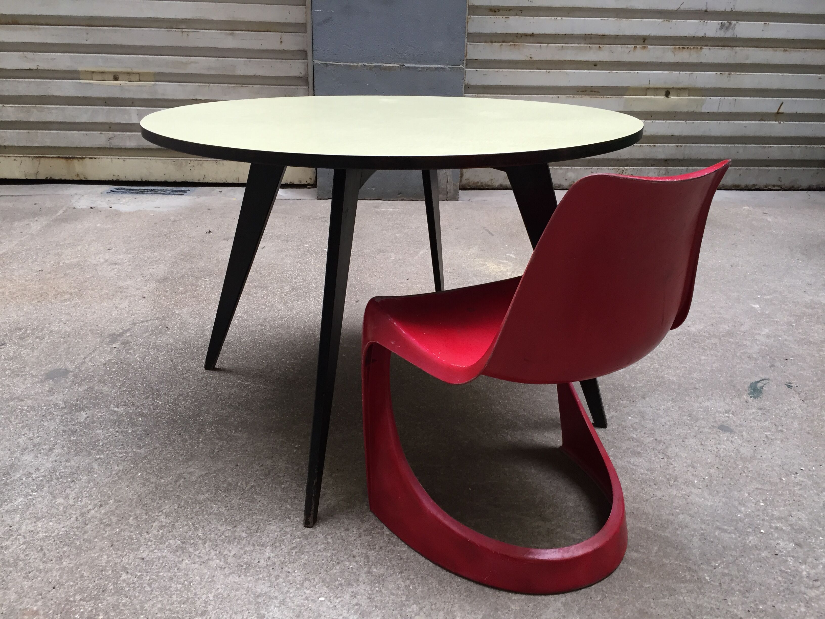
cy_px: 310
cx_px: 412
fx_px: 691
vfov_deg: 48.2
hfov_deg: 61.7
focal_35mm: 29
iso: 100
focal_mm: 4.15
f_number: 2.2
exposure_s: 1/33
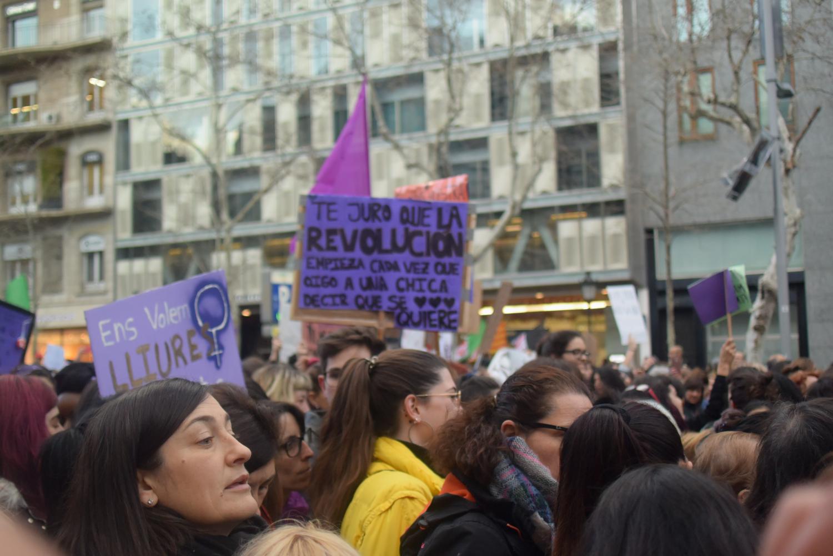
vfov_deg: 27.5
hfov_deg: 40.3
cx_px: 416
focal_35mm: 49
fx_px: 1134
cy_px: 278
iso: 400
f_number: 1.8
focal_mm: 18.5
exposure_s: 1/400
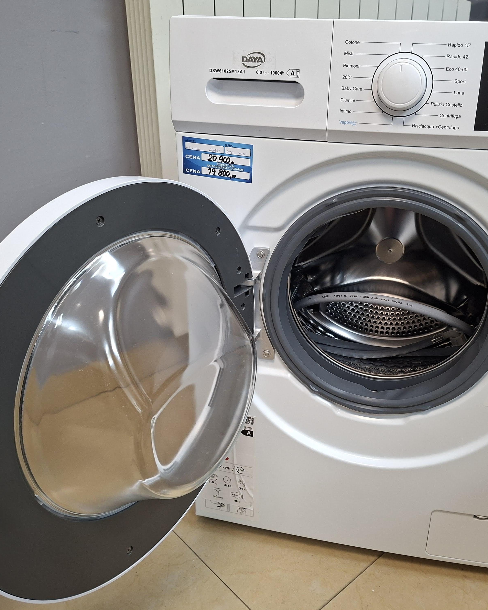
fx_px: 542
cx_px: 298
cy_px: 305
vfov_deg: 58.8
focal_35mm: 30
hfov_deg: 48.2
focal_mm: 5.54
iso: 250
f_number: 1.8
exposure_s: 1/50
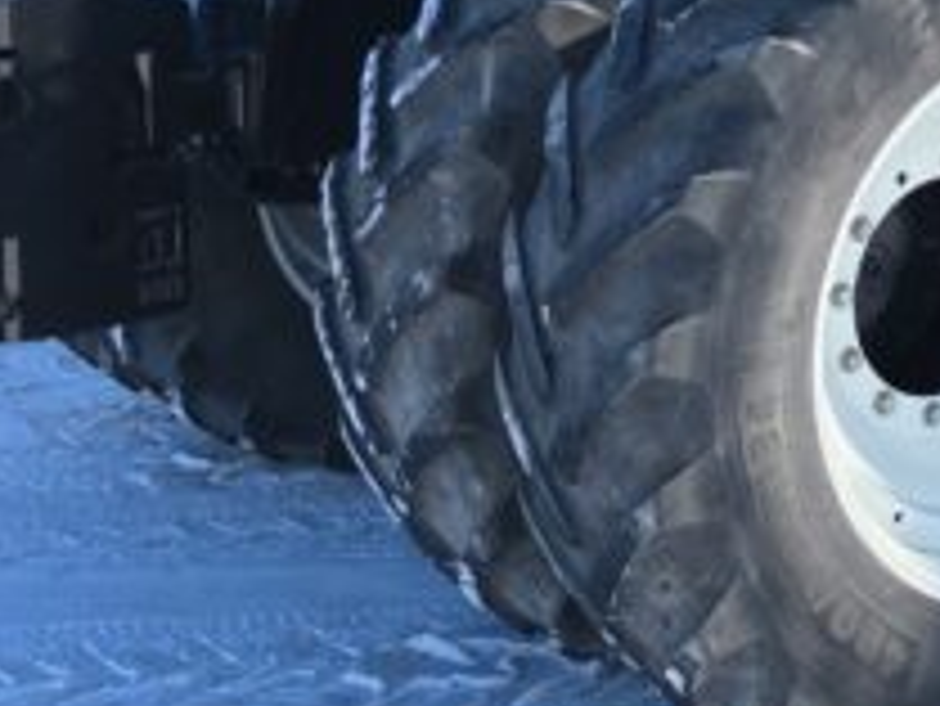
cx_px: 1118
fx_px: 2228
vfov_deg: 17.2
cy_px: -135
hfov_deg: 22.1
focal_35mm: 82
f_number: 1.8
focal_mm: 3.99
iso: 32
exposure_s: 1/823
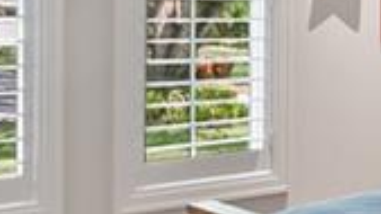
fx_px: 899
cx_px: 399
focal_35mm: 89
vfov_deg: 13.4
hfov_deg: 22.8
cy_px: 10
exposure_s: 1
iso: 400
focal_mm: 14
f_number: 8
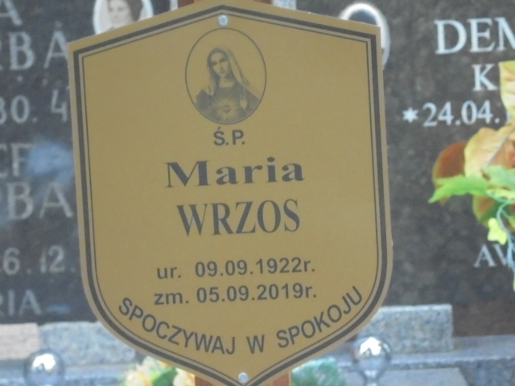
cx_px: 258
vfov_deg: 9.5
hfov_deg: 12.7
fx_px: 2321
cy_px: 193
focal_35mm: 156
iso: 640
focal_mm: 27.6
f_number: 6.5
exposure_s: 1/60
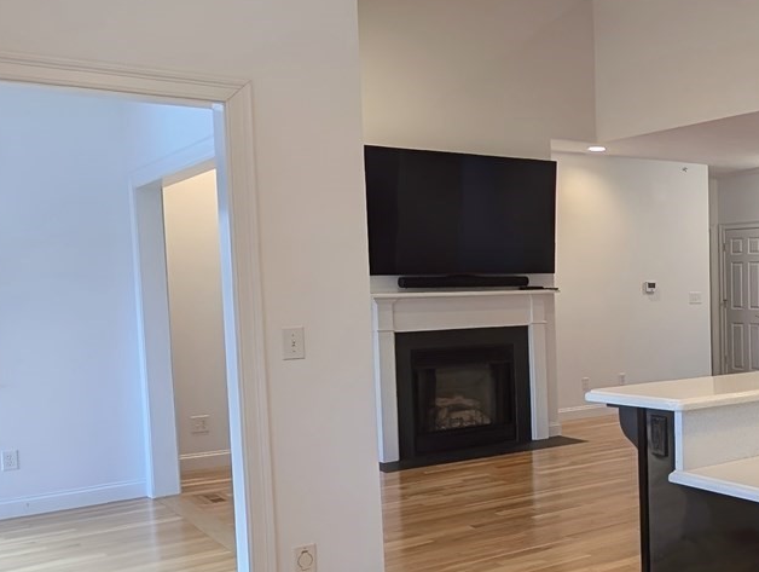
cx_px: 731
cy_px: 330
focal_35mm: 39
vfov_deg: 36.8
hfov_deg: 42.3
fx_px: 856
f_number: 1.7
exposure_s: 1/120
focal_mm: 2.02
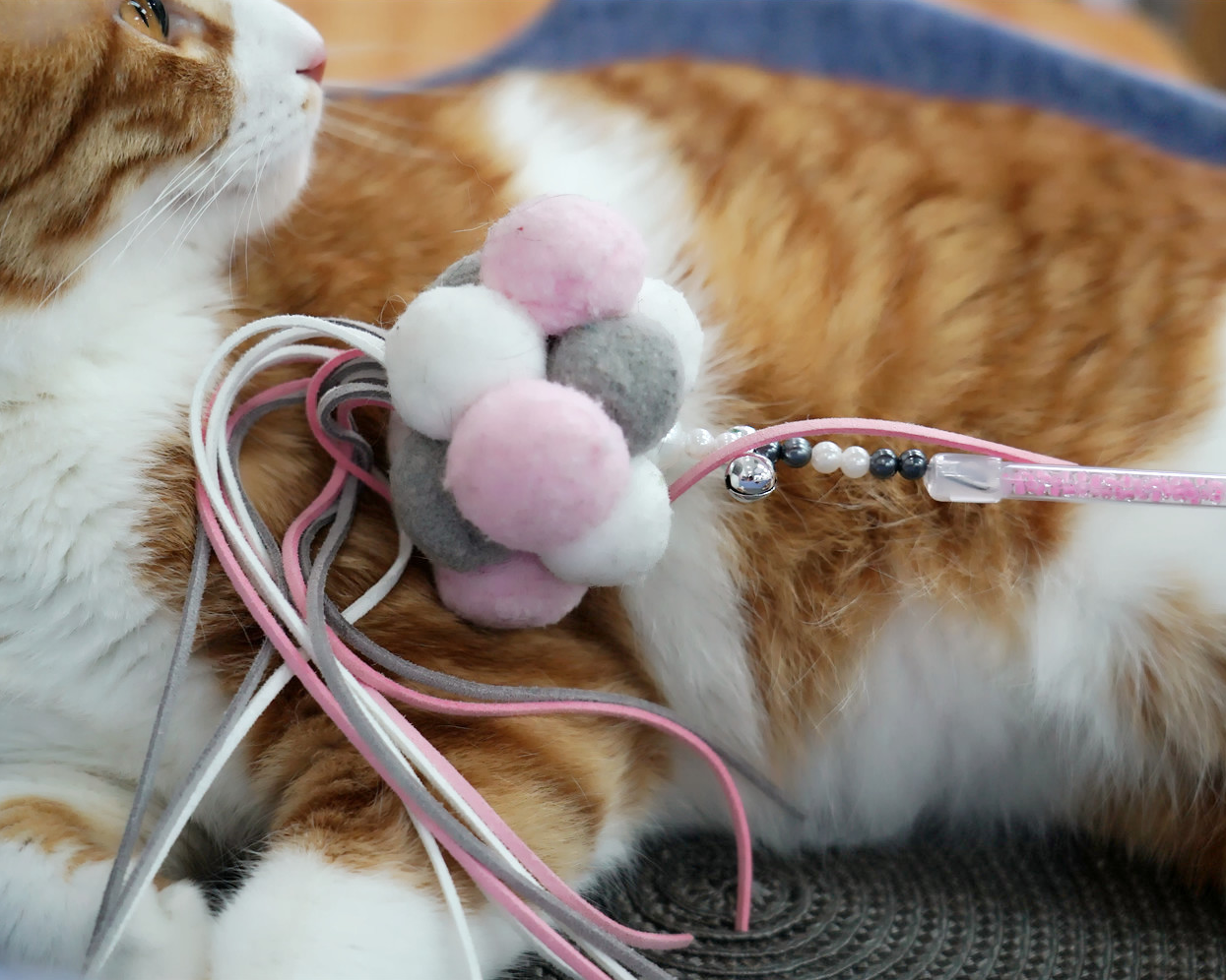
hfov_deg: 27.1
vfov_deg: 21.9
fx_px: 2540
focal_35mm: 70
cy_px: 489
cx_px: 555
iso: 800
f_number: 4.5
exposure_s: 1/100
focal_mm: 62
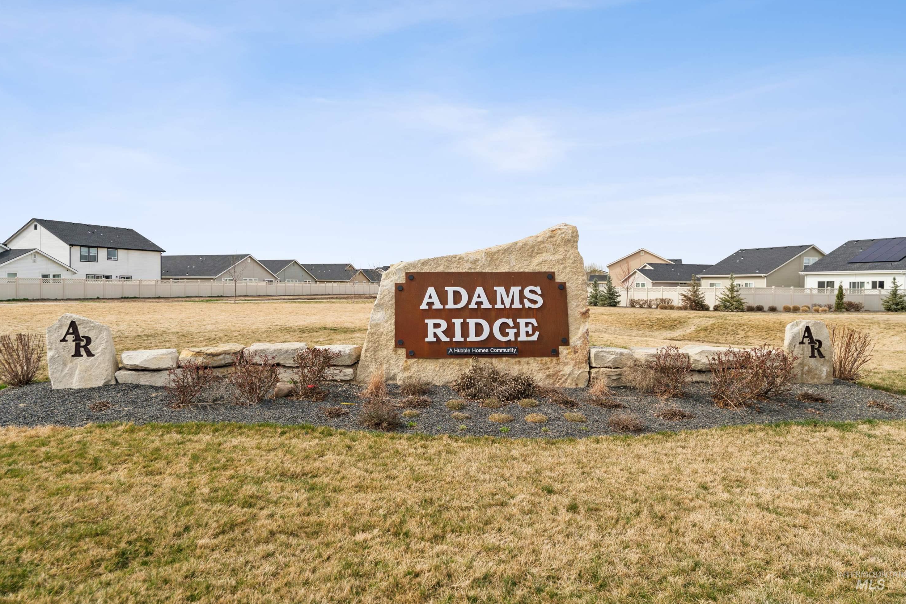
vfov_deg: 56.5
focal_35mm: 22
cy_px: 290
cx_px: 434
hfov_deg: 77.7
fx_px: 562
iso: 100
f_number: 5
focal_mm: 21.3
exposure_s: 1/640
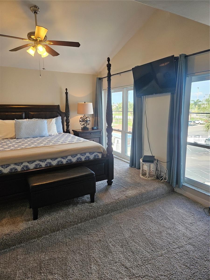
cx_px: 105
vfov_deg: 73.9
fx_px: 186
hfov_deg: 58.9
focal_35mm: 23
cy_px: 140
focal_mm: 5.4
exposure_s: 1/120
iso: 80
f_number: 1.8
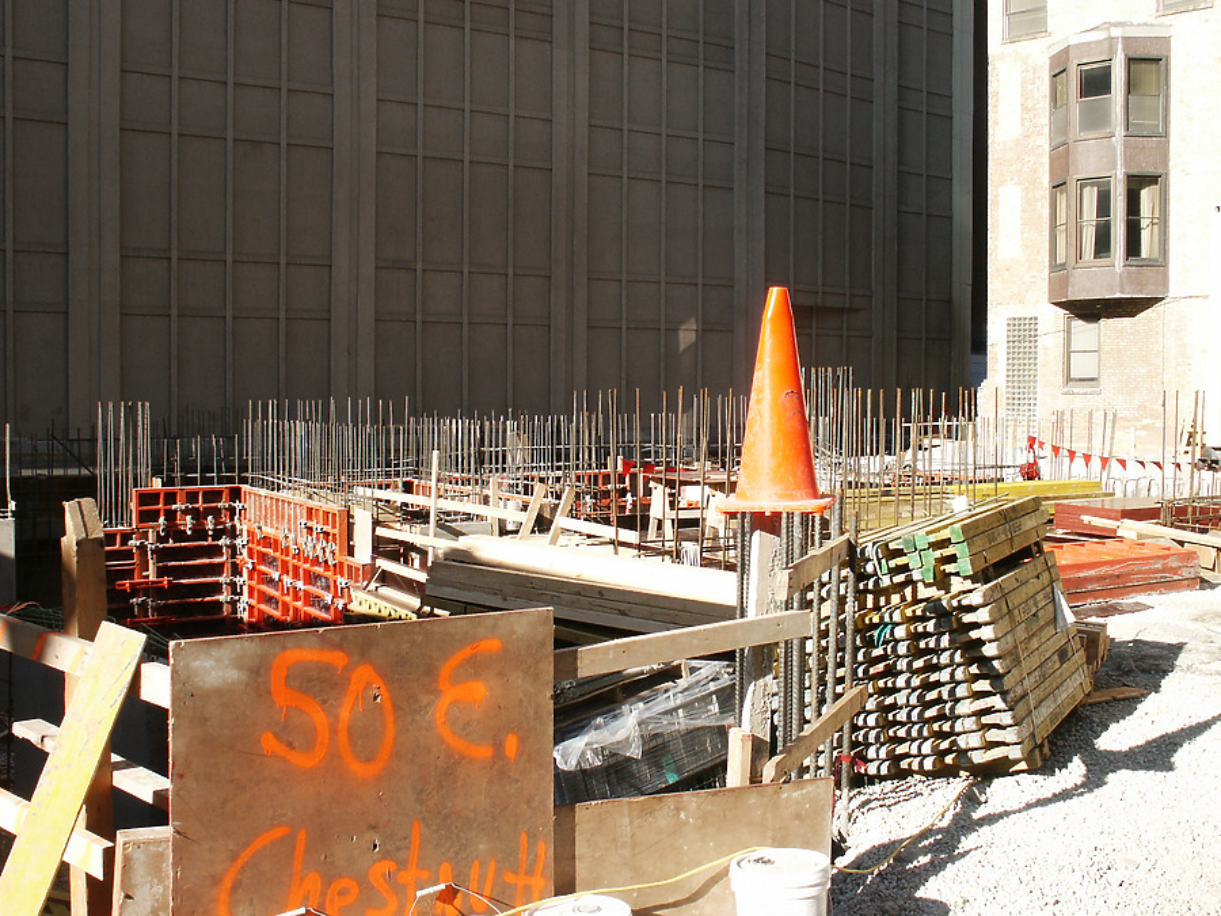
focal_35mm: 35
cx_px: 610
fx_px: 1235
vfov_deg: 40.7
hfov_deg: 52.6
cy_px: 458
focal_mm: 7.18
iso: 64
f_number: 6.7
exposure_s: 1/125
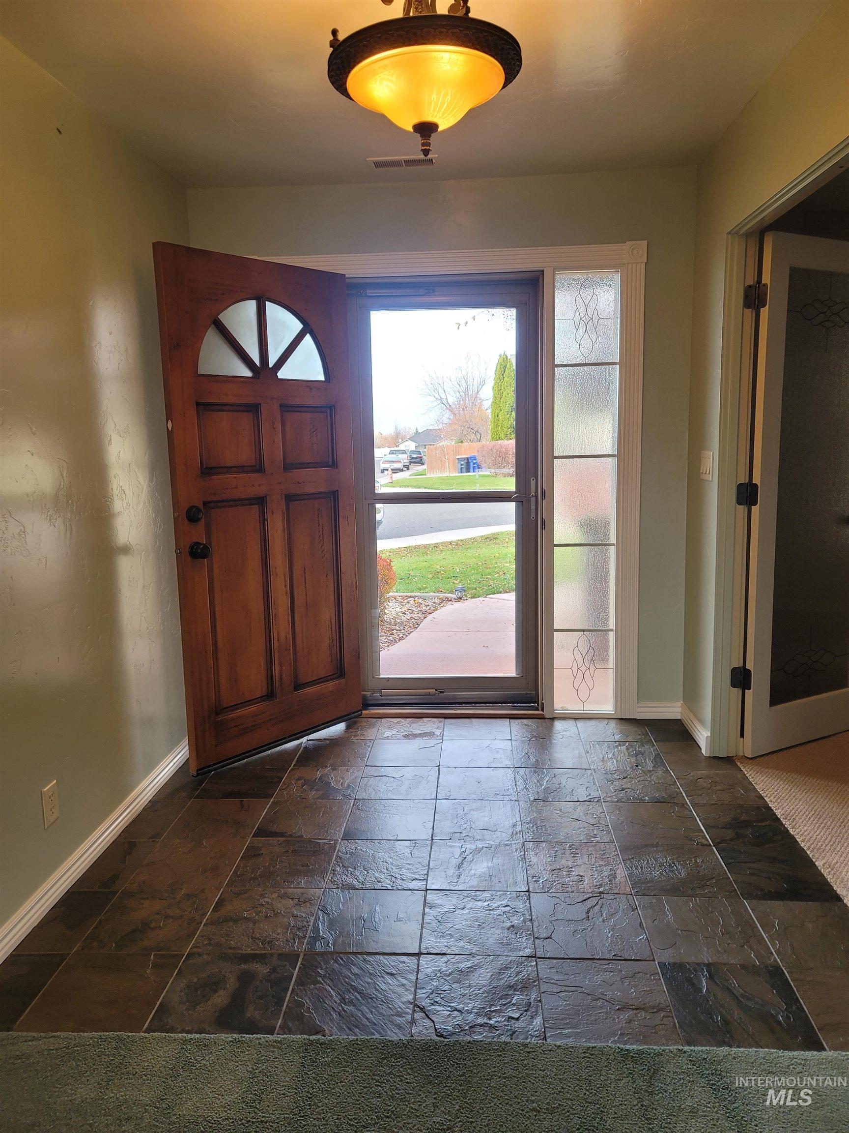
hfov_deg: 54.9
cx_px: 424
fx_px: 818
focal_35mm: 25
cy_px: 566
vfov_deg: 69.4
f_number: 1.8
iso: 160
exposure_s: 1/120
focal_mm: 7
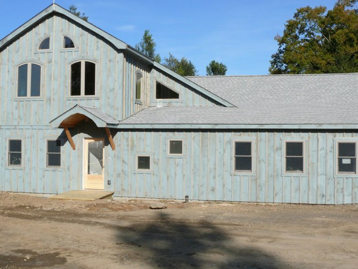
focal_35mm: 45
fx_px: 466
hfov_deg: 42.1
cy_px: 132
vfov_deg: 32.2
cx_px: 184
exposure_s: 1/400
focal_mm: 7.5
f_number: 7.1
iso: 100
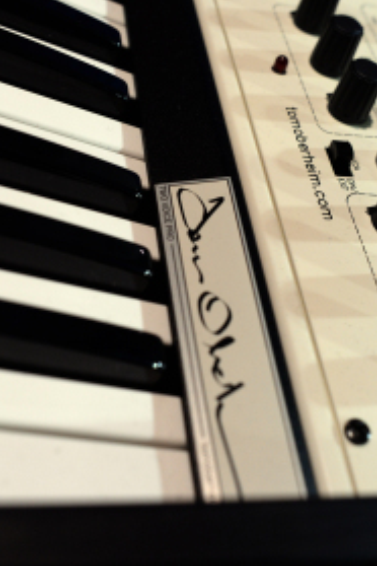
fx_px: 675
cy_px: 258
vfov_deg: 45.4
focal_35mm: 43
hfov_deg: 31.1
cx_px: 161
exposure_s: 1/250
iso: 1600
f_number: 4.5
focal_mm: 24
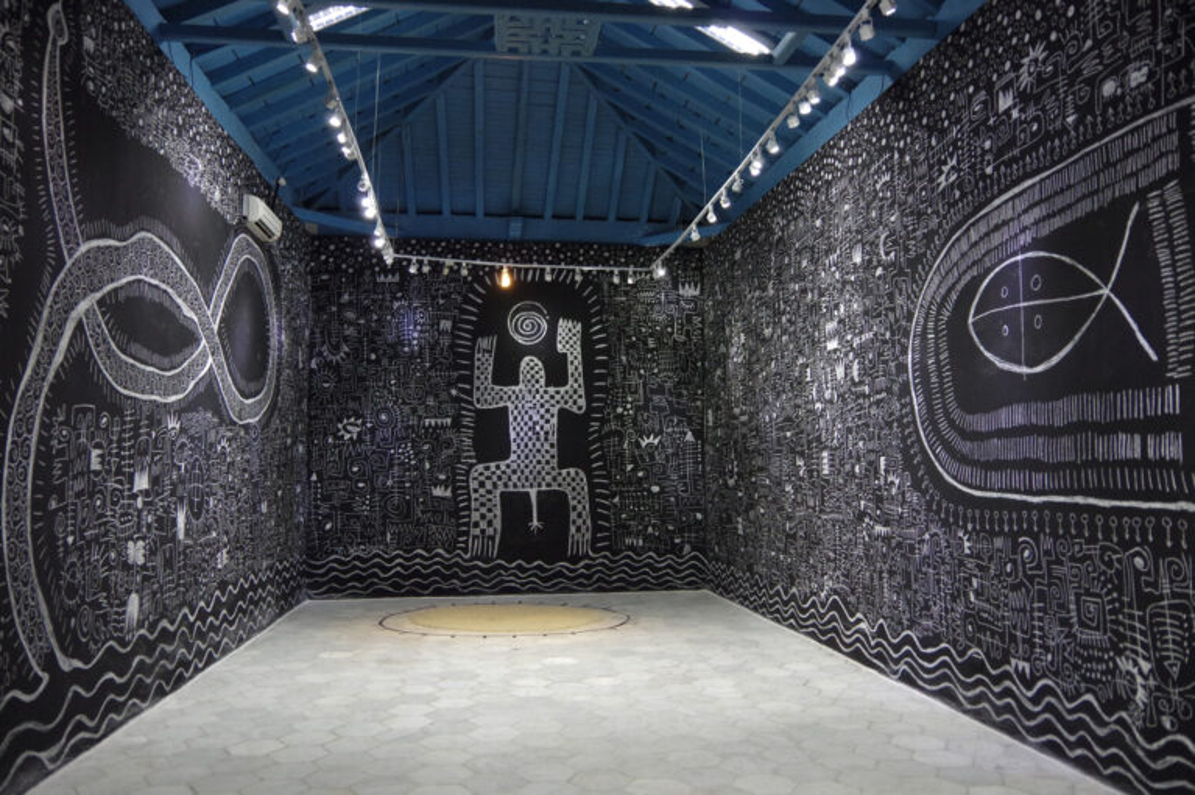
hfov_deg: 67.4
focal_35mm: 27
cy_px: 398
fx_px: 895
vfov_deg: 47.9
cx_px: 598
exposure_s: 1/30
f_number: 3.5
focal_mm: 18
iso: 3200
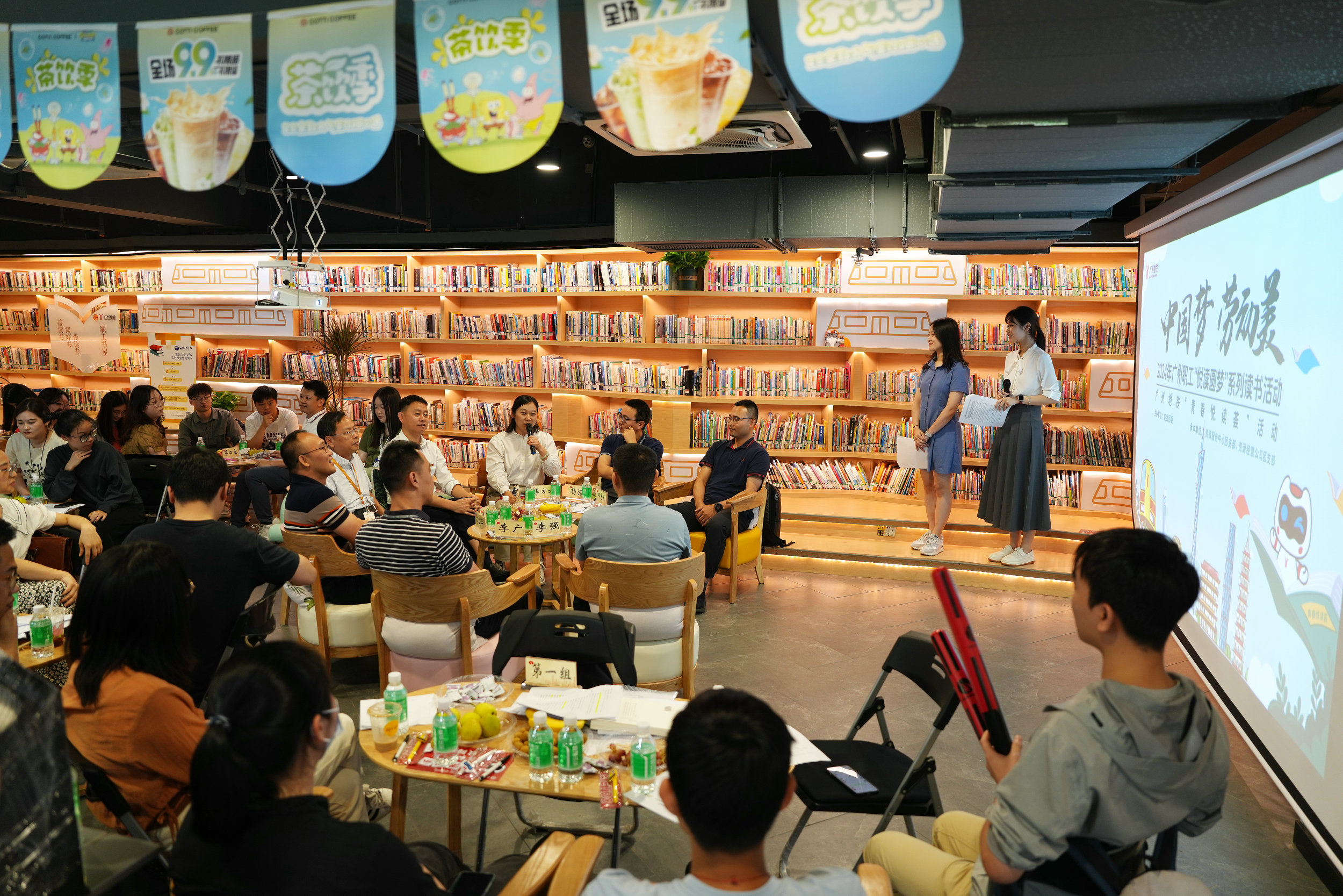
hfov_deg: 73.7
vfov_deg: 53.1
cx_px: 672
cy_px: 448
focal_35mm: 24
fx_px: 895
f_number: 2.8
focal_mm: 24
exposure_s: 1/30
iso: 320
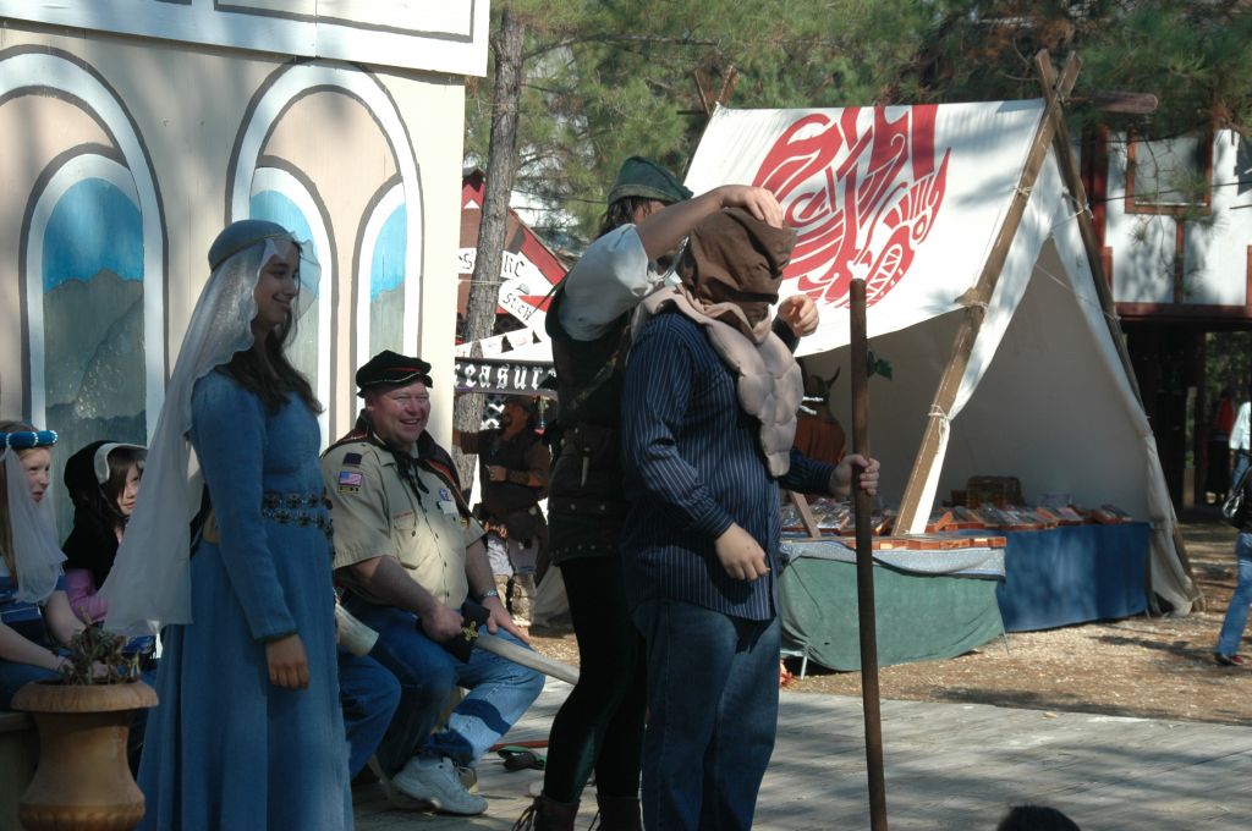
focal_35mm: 105
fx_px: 3647
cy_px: 416
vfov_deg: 13.0
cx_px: 626
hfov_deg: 19.5
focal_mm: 70
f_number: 9
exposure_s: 1/320
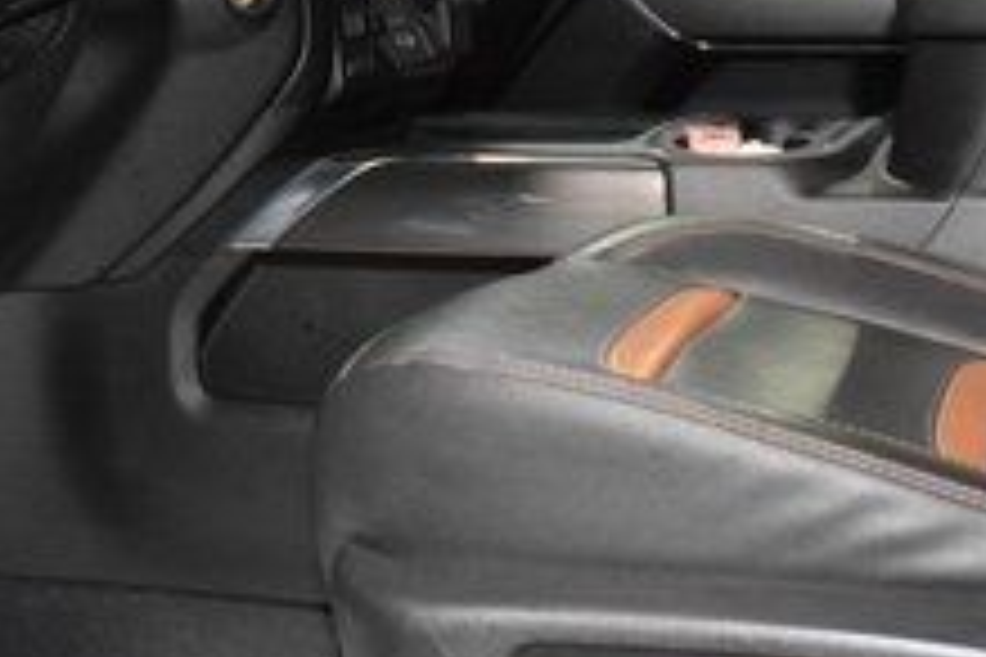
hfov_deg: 25.6
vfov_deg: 17.2
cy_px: 173
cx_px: 356
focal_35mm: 79
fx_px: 2164
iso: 3200
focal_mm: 18
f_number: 3.5
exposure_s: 1/100
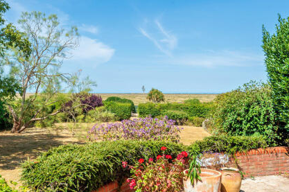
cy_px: 88
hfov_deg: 48.5
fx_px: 321
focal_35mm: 40
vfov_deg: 33.3
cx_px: 145
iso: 200
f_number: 8
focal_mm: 35
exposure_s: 1/400
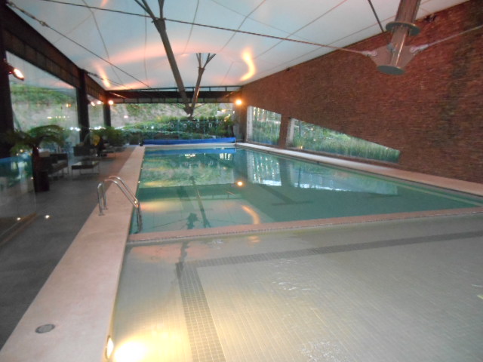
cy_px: 181
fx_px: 363
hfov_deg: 67.3
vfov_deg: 53.1
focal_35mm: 26
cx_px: 242
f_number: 3.4
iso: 1000
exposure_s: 1/25
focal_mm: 4.7
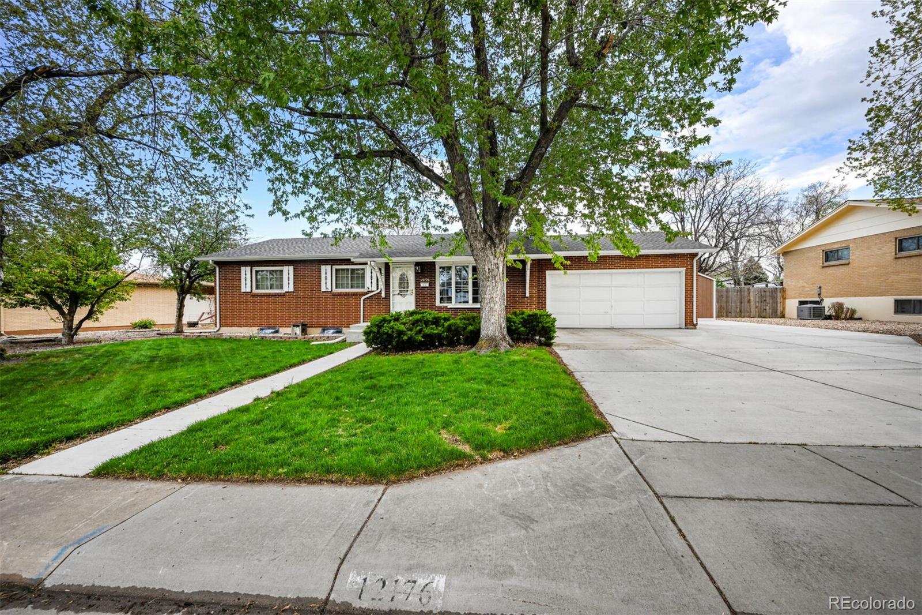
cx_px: 461
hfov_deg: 104.3
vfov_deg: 81.2
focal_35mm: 14
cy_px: 308
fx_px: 358
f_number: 11
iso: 400
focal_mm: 14
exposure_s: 1/250
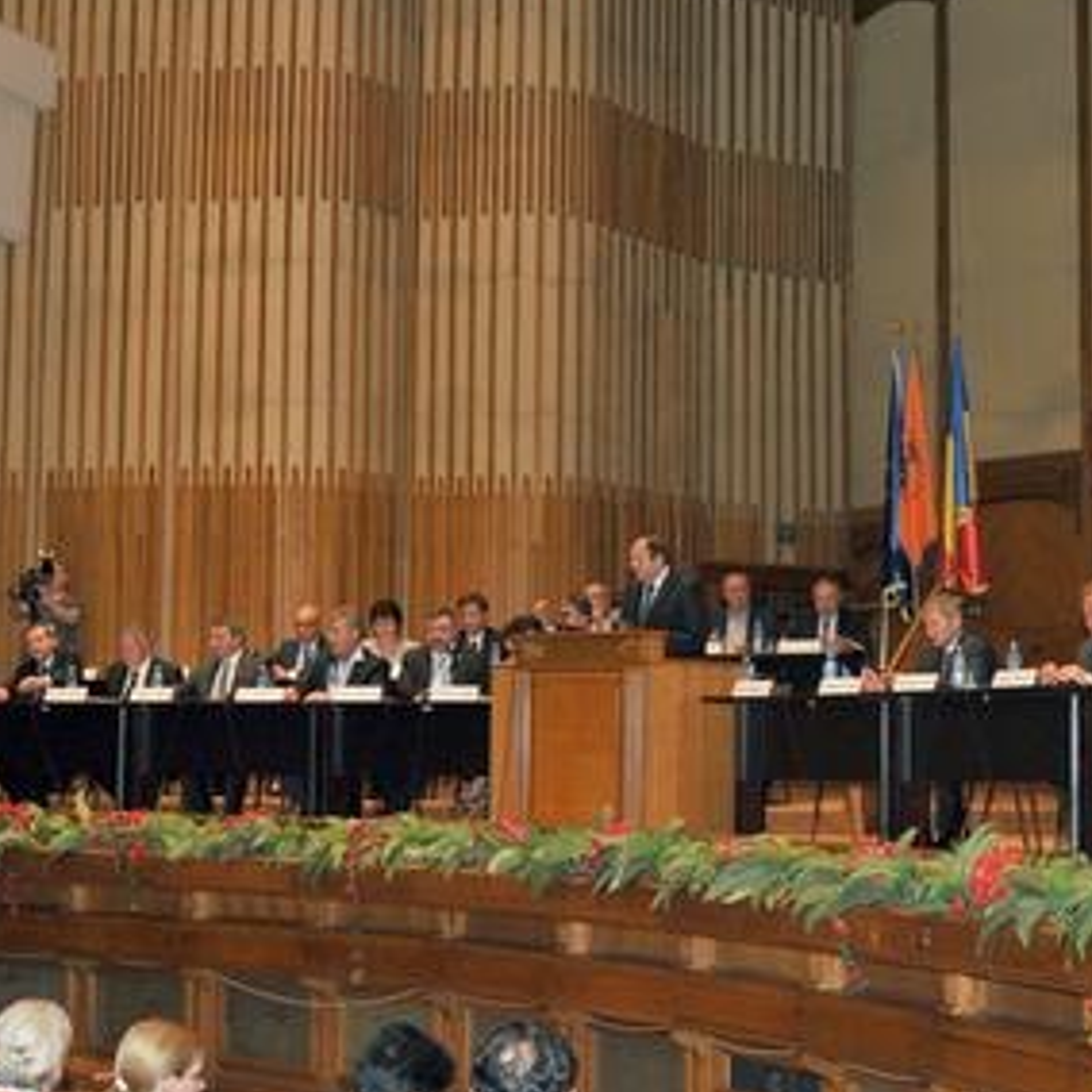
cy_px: 521
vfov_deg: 26.2
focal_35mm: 66
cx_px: 898
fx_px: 2349
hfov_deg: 25.6
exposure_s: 1/125
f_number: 5.6
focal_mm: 27
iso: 640
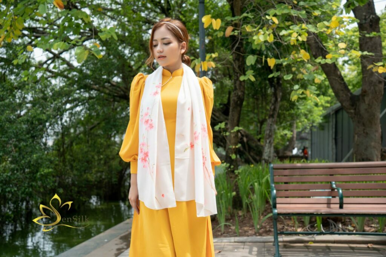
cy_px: 128
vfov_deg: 34.2
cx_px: 193
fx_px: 418
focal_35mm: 39
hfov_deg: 49.5
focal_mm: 39
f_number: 4
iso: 100
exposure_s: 1/640
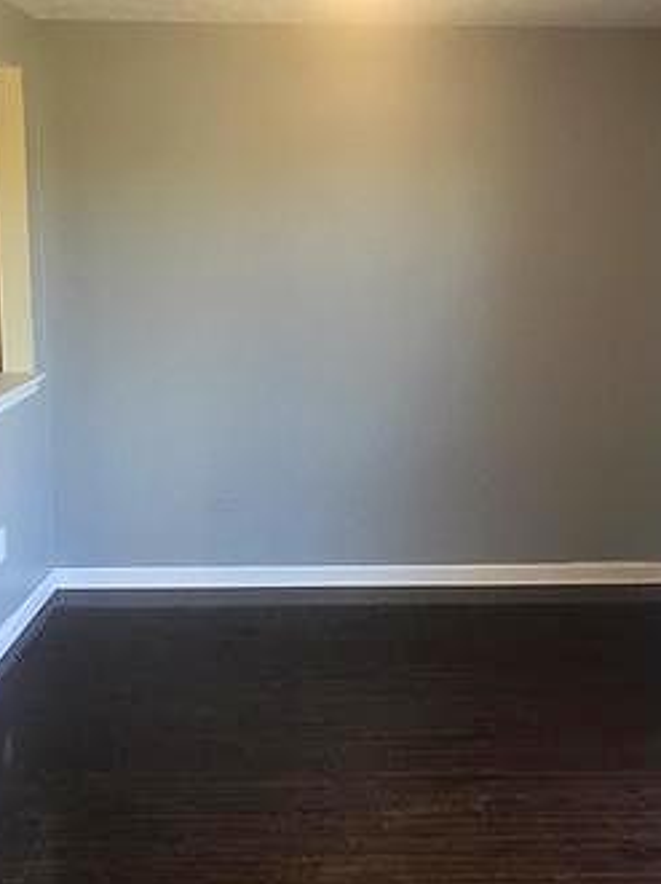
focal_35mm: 45
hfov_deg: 32.1
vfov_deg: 42.0
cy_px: 383
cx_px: 388
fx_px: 1147
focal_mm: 4.15
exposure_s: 1/30
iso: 40
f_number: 2.2
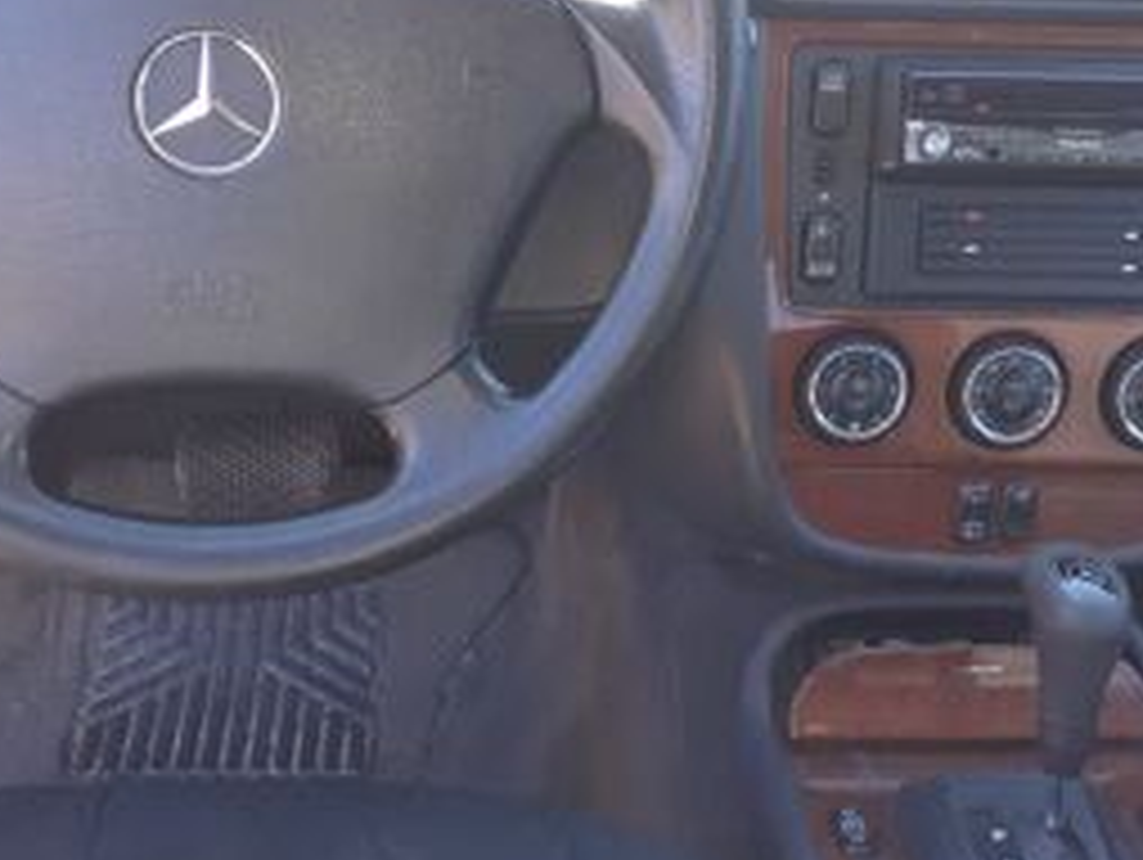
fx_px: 1686
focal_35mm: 51
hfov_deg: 37.5
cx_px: 576
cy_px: 324
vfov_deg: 28.5
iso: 64
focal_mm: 3.6
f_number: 1.9
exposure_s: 1/100
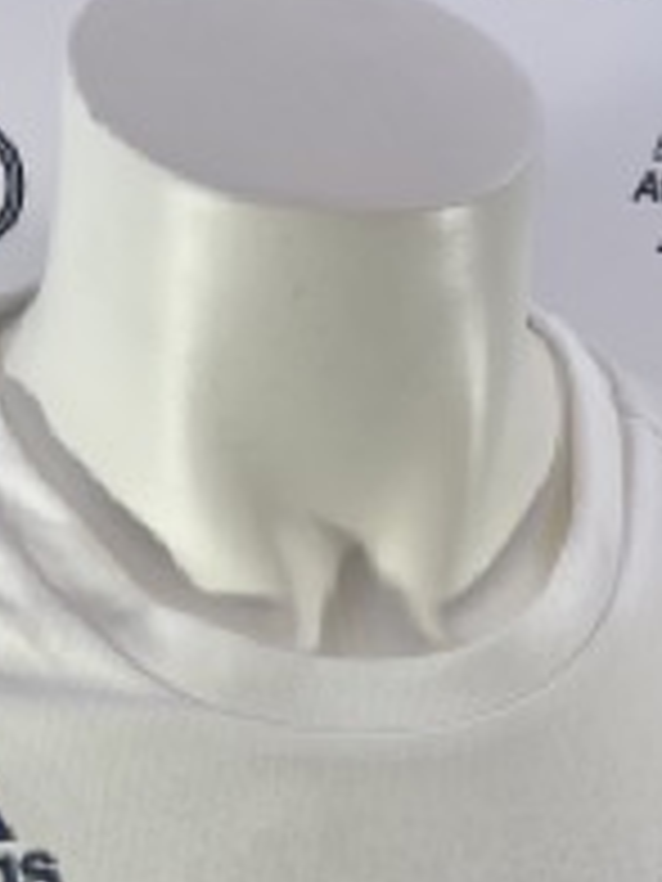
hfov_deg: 17.2
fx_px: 2167
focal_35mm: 85
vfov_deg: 19.6
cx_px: 149
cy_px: 1372
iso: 40
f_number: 1.5
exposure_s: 1/197
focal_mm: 5.7
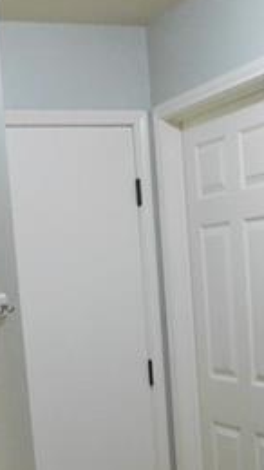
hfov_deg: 16.3
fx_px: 922
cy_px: 421
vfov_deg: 27.6
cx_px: 150
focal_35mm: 74
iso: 360
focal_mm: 4
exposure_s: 1/30
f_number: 3
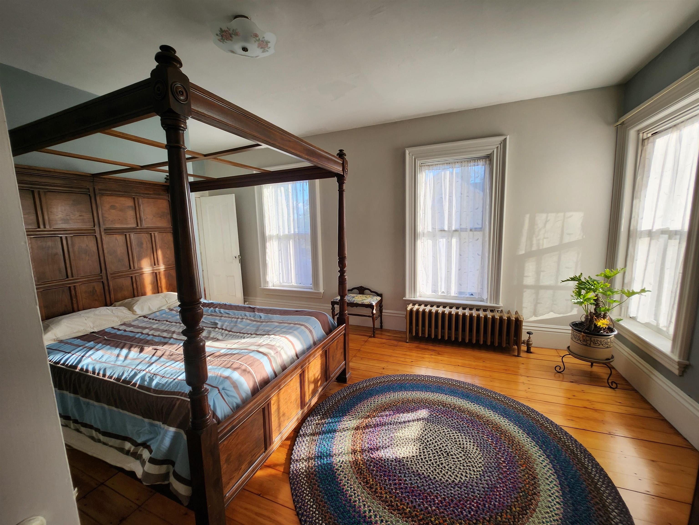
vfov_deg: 89.9
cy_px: 262
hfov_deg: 106.2
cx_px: 350
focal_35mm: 13
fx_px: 263
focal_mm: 1.7
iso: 32
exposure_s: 1/60
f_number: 2.2
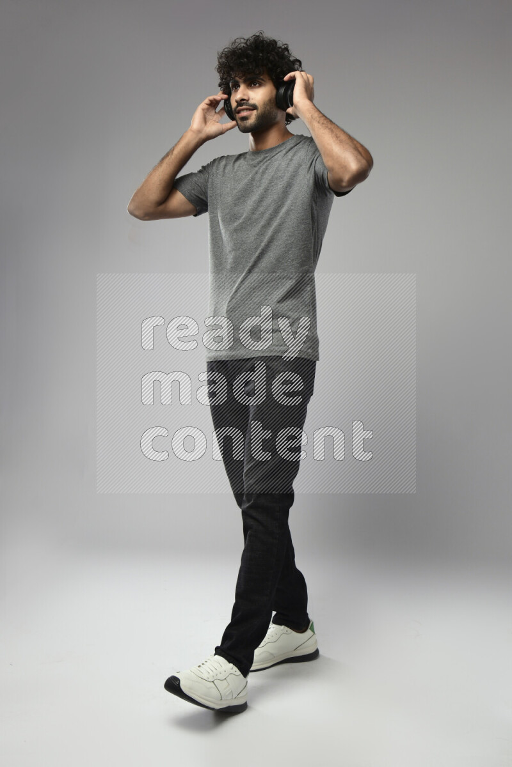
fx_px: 640
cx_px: 256
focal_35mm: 30
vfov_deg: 61.9
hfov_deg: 43.6
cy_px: 384
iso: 400
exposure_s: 1/125
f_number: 6.3
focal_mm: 30
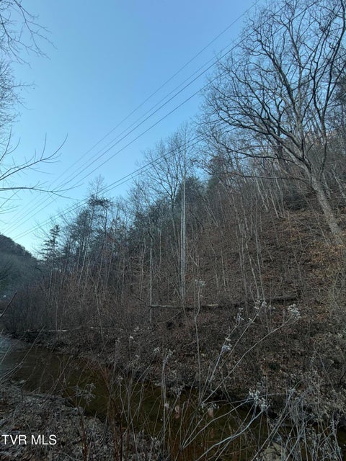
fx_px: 187
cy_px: 230
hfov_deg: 85.7
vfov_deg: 102.1
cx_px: 173
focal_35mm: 14
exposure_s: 1/187
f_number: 2.2
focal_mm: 2.22
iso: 40
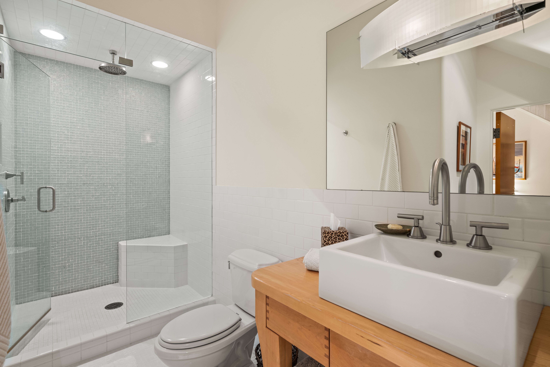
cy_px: 184
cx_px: 275
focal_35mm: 17
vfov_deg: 70.4
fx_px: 260
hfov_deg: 93.3
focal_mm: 17
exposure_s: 1/1.67
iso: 640
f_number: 7.1
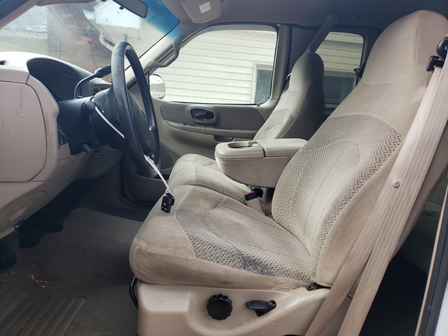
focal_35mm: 26
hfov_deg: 67.3
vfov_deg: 53.1
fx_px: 336
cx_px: 224
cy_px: 168
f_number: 1.5
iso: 50
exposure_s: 1/175
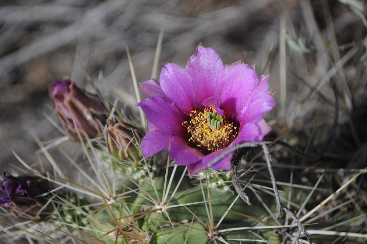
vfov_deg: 4.7
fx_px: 2978
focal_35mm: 292
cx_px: 184
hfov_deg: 7.1
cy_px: 122
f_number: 4.8
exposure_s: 1/500
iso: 200
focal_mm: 195
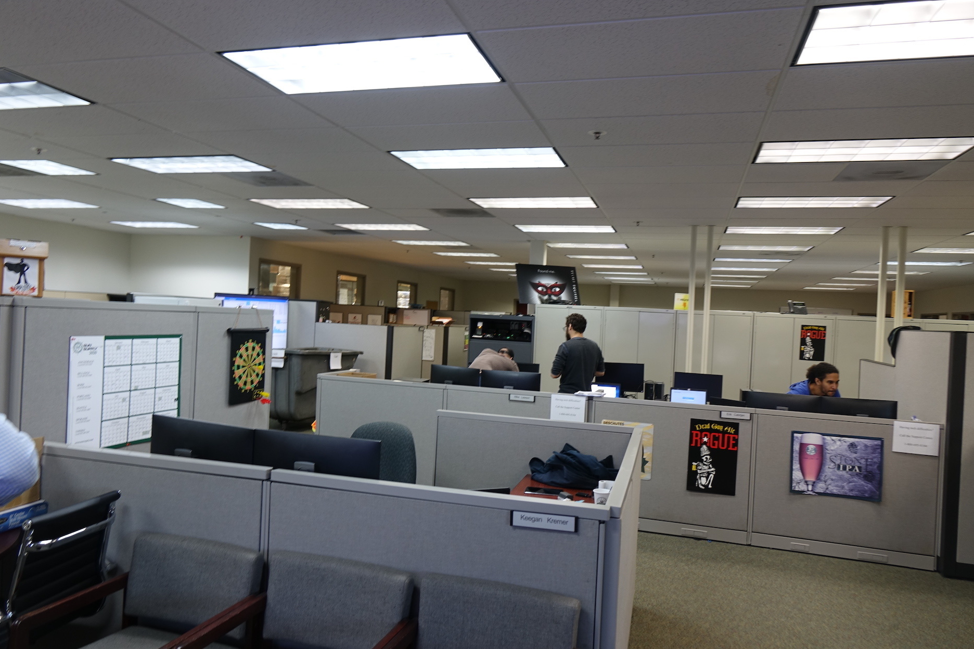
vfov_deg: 51.3
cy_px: 324
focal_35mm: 25
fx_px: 676
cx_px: 483
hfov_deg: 71.5
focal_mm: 8.8
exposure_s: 1/10
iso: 100
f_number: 2.8
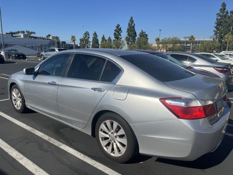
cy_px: 88
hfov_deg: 67.3
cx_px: 116
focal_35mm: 26
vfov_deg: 53.1
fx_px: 175
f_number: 1.5
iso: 50
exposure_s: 1/8696
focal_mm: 5.7
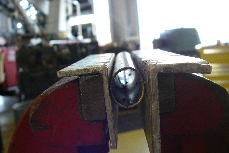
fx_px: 273
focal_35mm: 43
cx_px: 124
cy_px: 89
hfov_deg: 45.4
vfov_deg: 31.1
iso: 160
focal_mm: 6.3
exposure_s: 1/50
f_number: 3.3
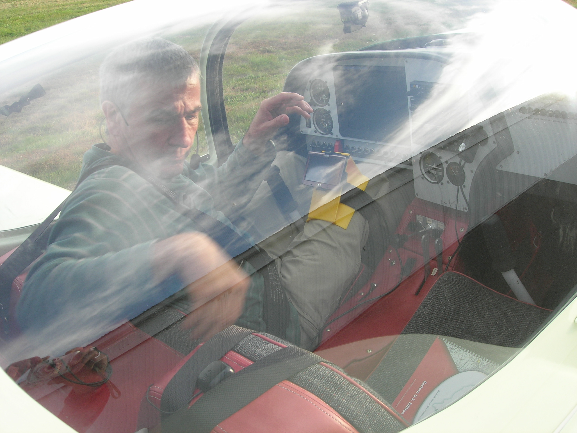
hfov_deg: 49.0
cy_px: 216
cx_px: 288
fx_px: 633
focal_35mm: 38
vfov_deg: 37.7
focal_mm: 7.8
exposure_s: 1/69.6
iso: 64
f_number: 4.8
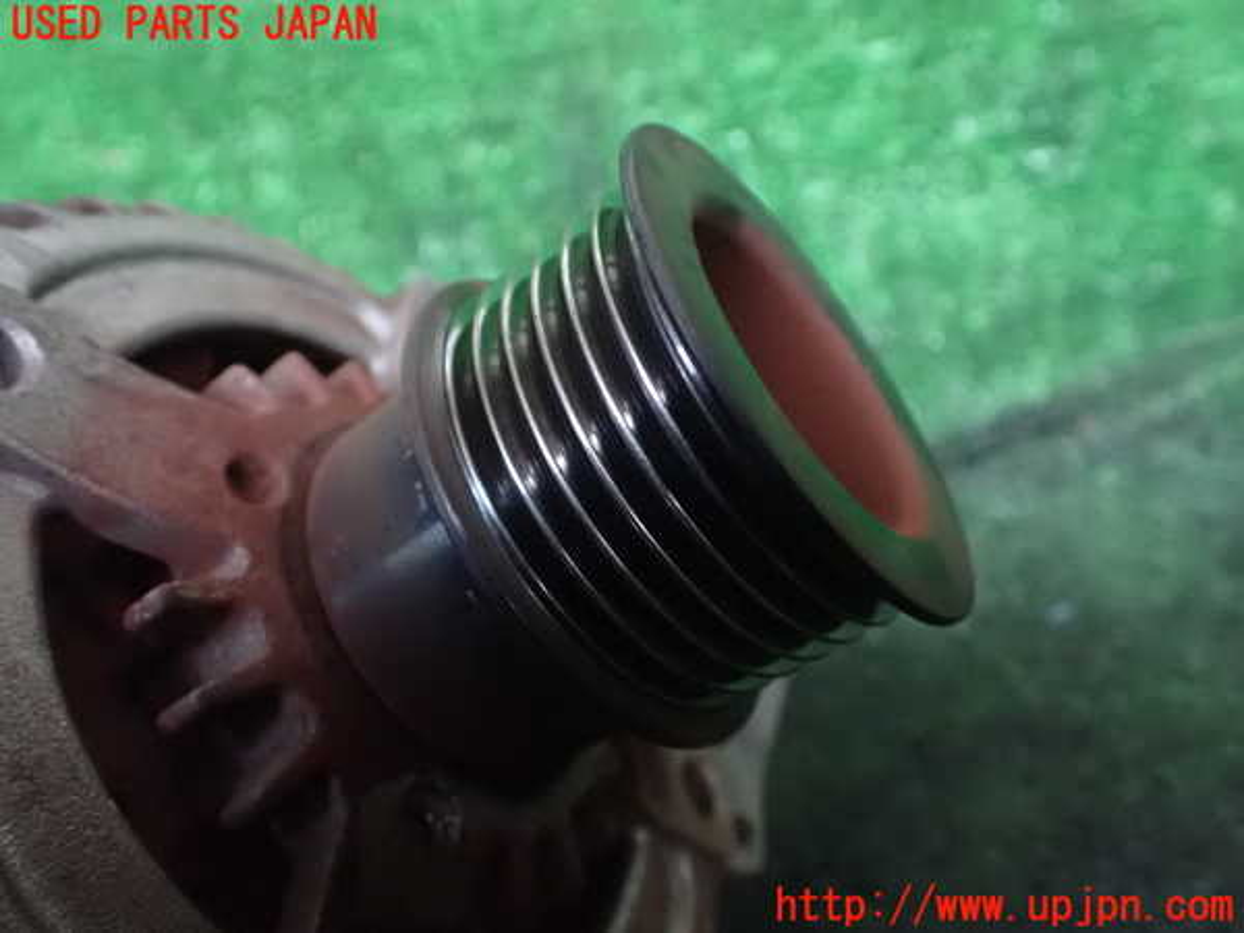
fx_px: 1078
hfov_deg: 60.0
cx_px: 622
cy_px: 466
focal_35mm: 30
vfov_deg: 46.8
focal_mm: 5.4
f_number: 2.3
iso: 1600
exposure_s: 1/20
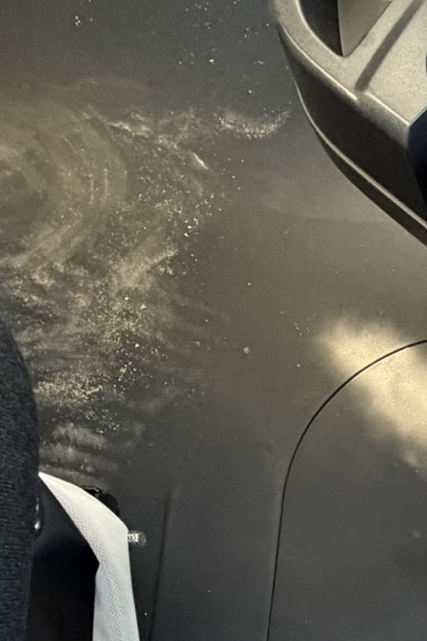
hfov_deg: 20.4
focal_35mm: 45
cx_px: 781
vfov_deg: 38.7
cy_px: 638
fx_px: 801
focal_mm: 2.22
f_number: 2.2
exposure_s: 1/60
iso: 500
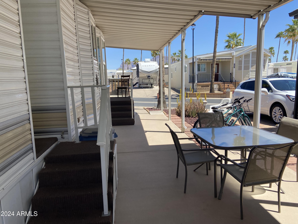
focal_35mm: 26
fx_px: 224
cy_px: 112
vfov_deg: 53.1
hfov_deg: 67.3
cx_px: 149
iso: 32
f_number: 1.8
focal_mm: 4.25
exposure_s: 1/1464
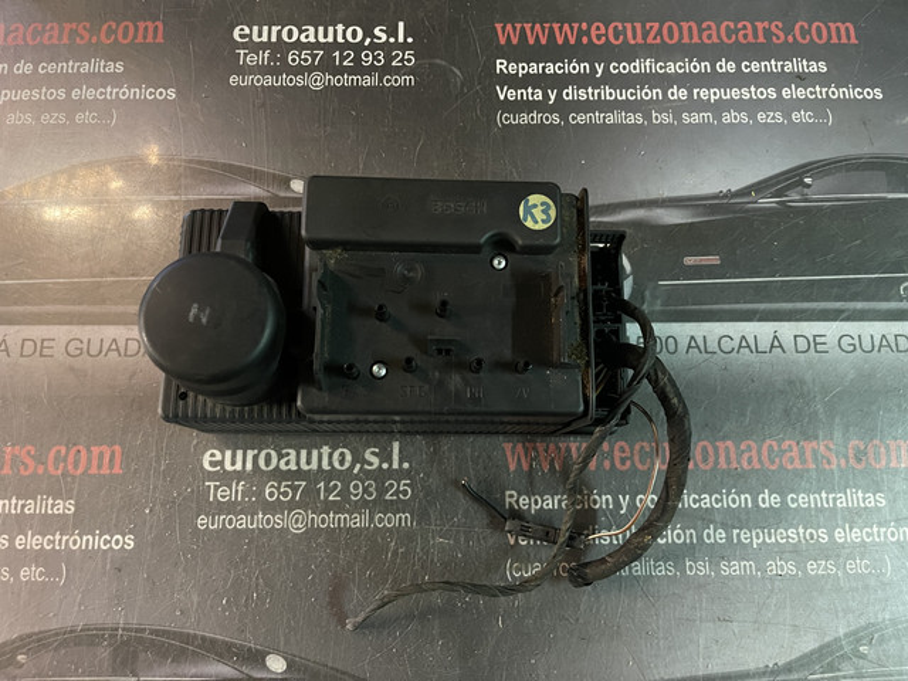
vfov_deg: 53.1
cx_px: 454
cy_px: 340
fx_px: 682
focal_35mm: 26
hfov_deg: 67.3
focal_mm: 5.1
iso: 640
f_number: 1.6
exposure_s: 1/25
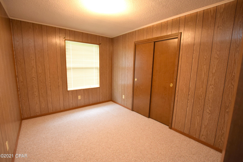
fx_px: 101
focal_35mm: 15
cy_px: 81
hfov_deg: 100.4
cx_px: 122
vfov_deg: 77.3
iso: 1100
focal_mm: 10
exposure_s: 1/60
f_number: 3.5
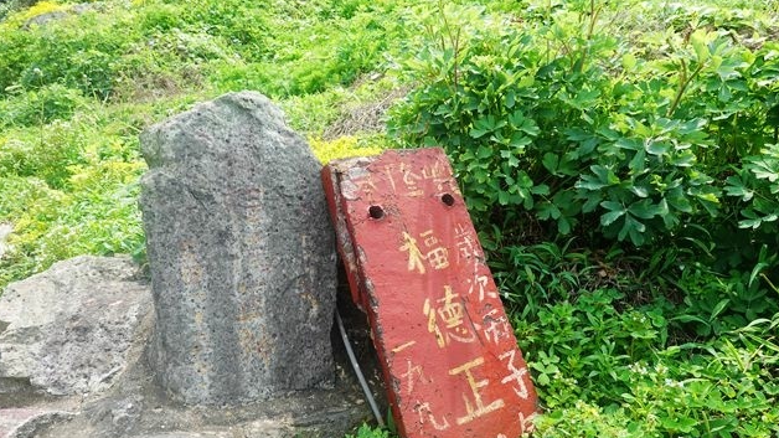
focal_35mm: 26
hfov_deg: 71.9
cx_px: 391
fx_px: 537
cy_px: 244
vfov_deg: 44.3
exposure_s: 1/200
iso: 125
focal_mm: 9
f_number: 5
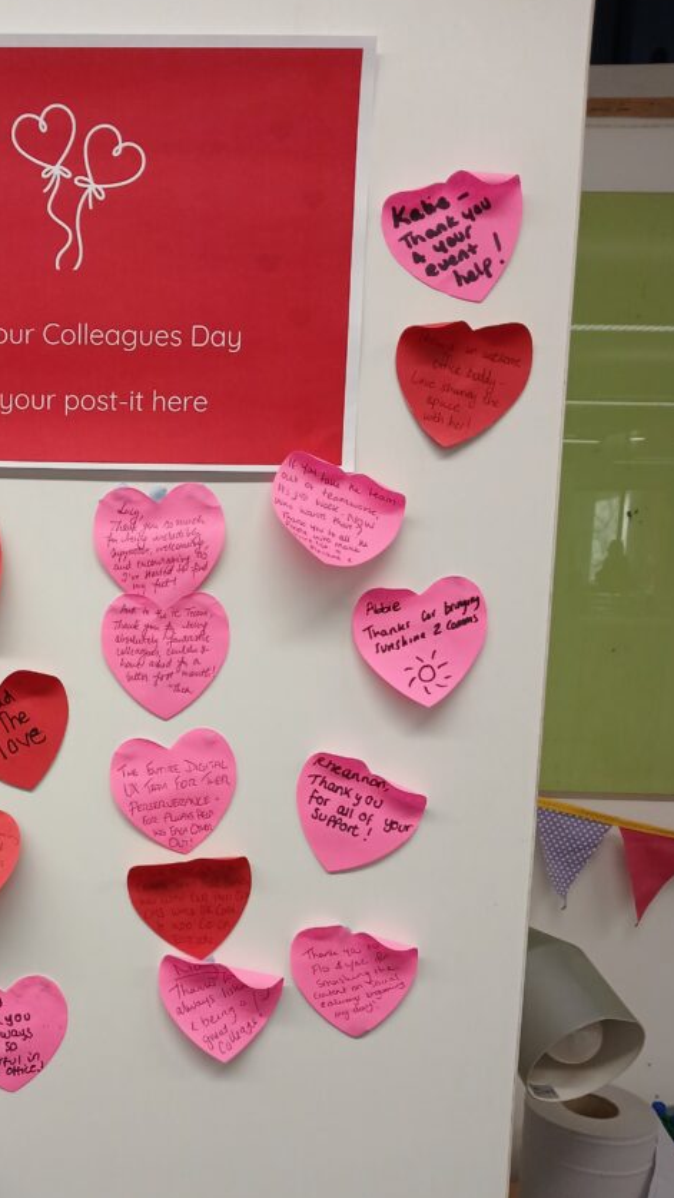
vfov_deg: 54.9
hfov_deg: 32.0
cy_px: 711
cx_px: 133
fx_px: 1143
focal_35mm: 36
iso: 100
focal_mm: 3.98
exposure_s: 1/50
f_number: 1.8
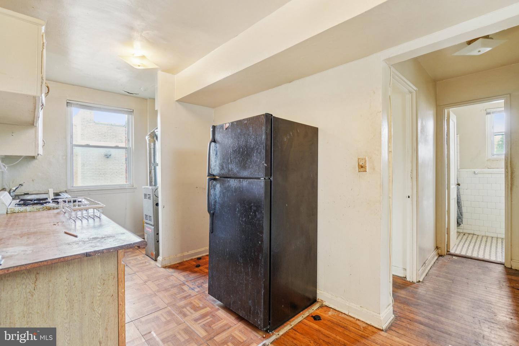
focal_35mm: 15
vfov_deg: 77.3
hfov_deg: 100.4
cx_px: 260
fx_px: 216
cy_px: 173
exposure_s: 1/2.5
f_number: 7.1
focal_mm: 10
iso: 100
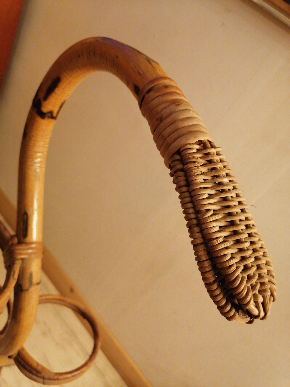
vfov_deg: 65.3
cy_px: 194
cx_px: 145
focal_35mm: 27
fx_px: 302
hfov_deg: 51.4
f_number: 1.8
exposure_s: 1/25
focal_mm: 5.3
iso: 630
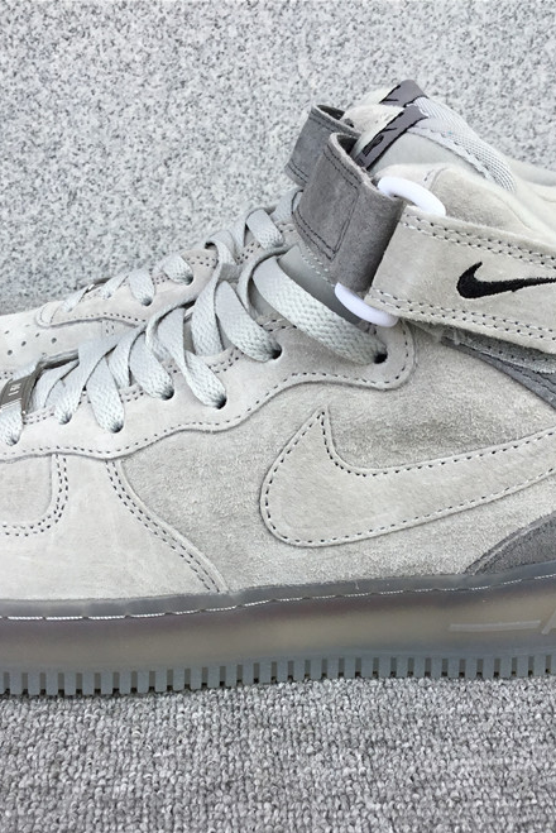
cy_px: 425
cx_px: 273
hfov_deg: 30.5
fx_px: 1018
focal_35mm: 44
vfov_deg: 44.5
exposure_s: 1/215
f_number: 2.4
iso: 25
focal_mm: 3.3
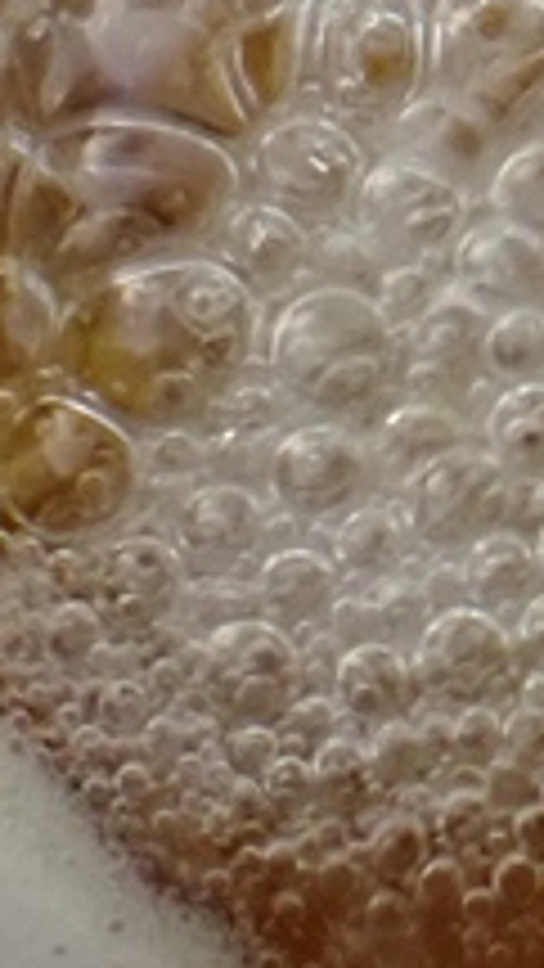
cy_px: -441
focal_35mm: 182
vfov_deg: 11.4
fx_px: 4665
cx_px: 1245
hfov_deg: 6.4
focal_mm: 5.4
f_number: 2.3
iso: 800
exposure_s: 1/30
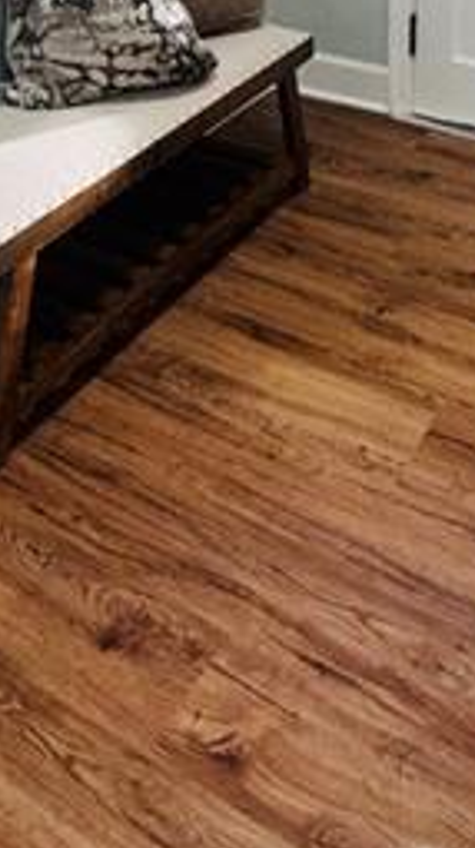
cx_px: 256
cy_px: -150
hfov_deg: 25.9
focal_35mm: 46
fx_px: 1032
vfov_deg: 35.7
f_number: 2.2
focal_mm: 2.22
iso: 200
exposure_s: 1/120
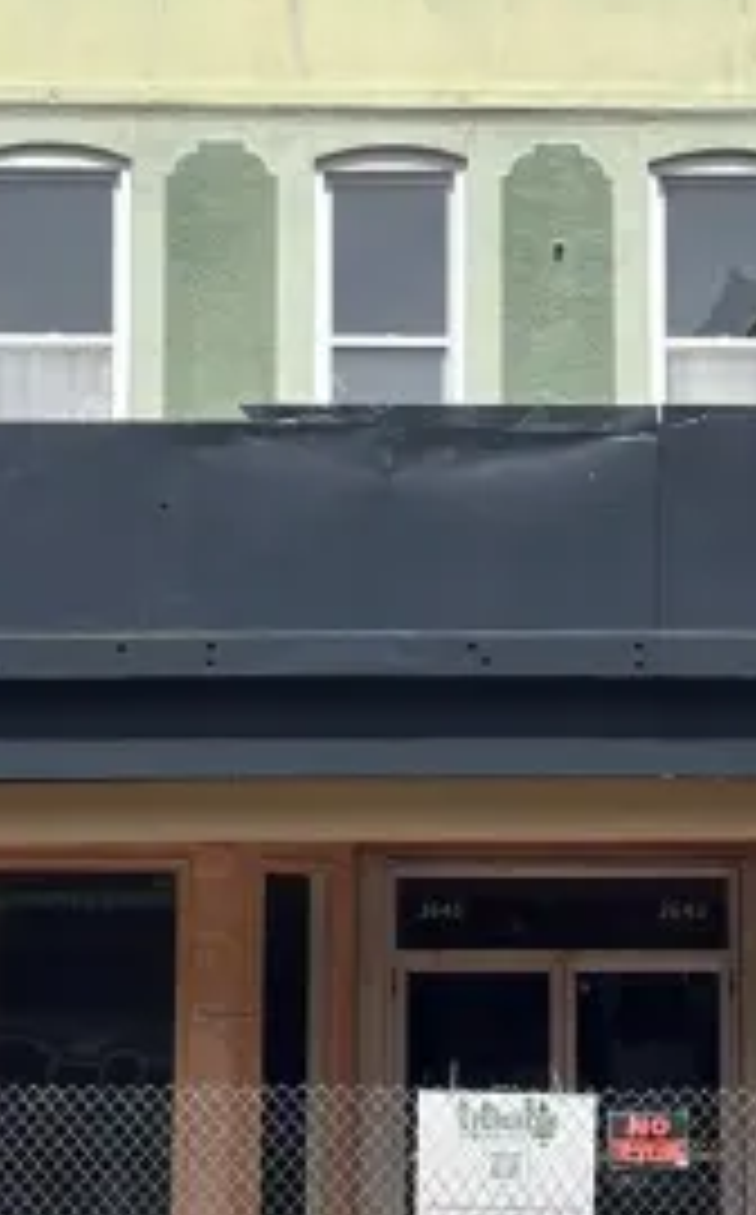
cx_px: 531
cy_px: 583
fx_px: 3605
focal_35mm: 109
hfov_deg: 12.0
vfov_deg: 19.1
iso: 32
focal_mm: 5.96
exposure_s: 1/3788
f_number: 1.6
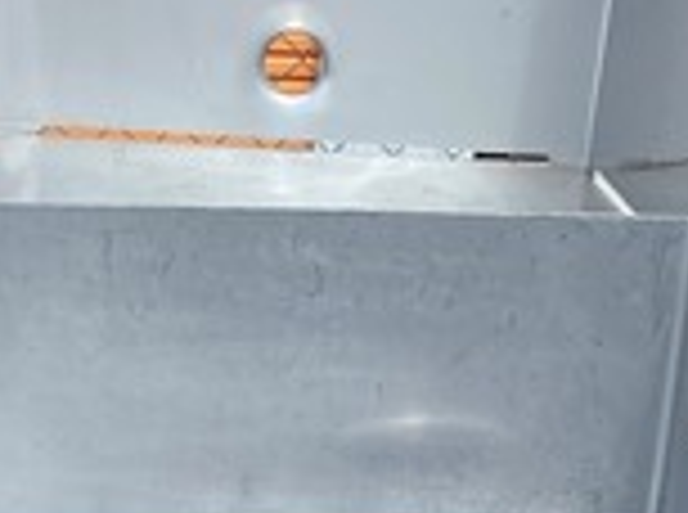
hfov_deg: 17.9
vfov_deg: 11.9
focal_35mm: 109
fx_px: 2161
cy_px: 1066
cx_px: 135
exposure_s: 1/1377
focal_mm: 4.25
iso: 32
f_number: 1.8
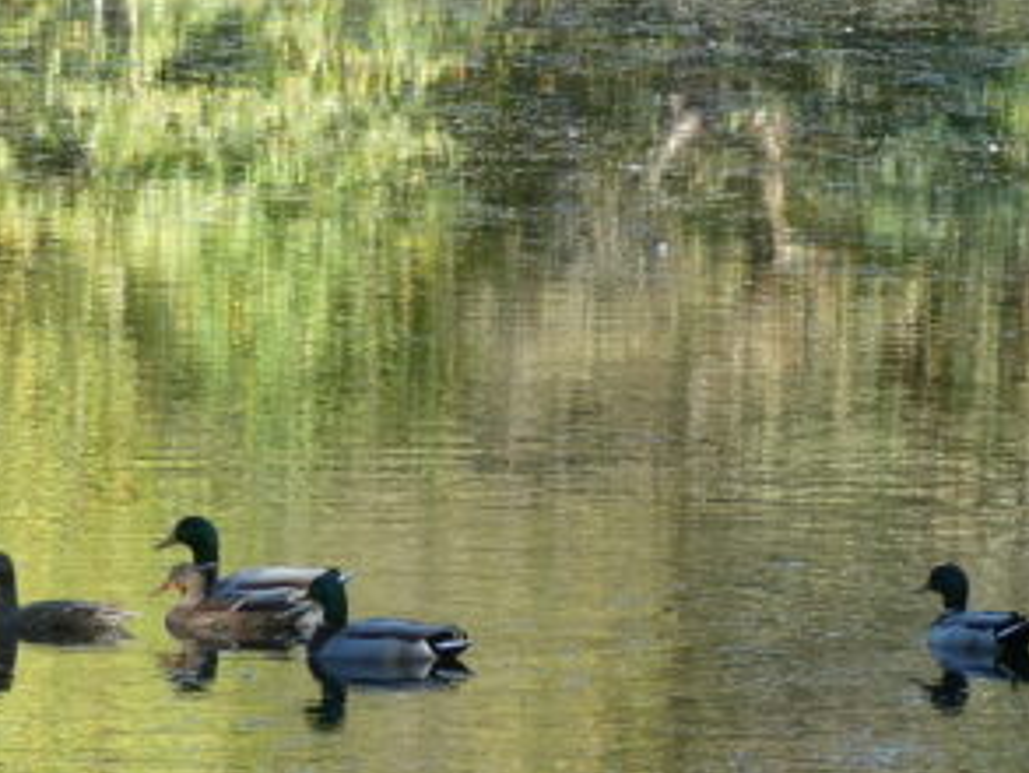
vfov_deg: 3.7
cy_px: 105
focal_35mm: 402
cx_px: 481
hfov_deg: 4.9
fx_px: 11955
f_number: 5.1
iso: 100
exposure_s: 1/80
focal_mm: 20.6
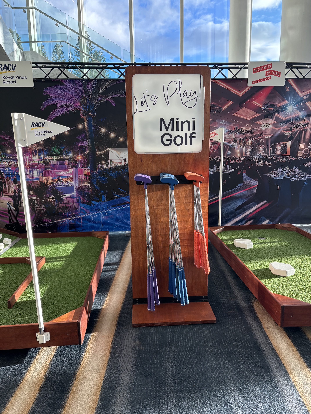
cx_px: 156
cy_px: 207
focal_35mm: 26
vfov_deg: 67.3
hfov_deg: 53.1
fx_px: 311
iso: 80
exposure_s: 1/121
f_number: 1.6
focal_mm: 5.96
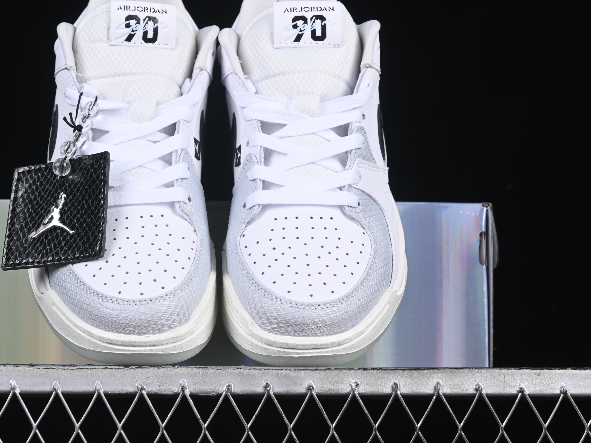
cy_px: 209
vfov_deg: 15.9
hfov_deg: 21.0
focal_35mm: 93
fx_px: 1588
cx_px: 214
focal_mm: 50
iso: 160
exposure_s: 1/80
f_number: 8
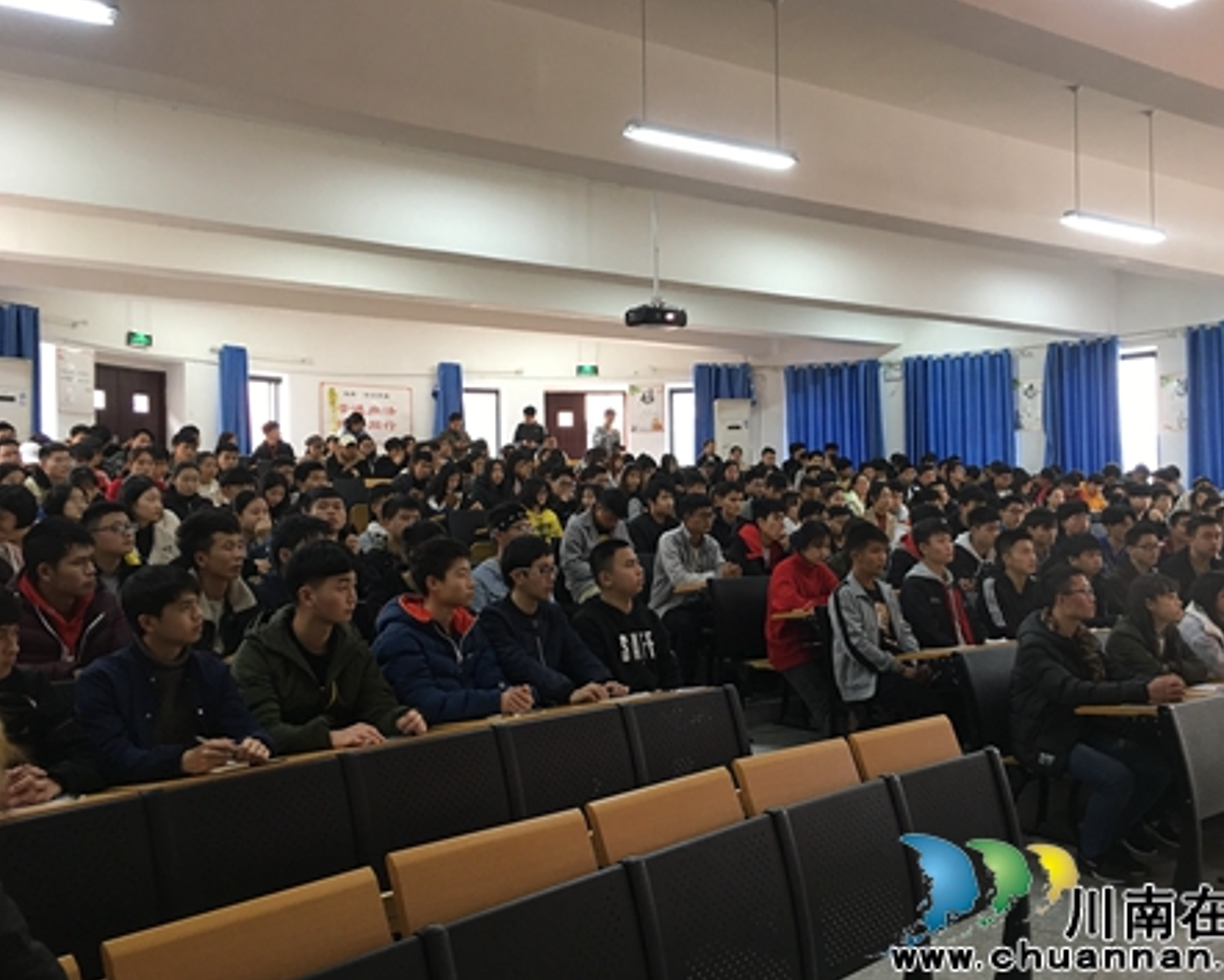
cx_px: 690
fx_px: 1160
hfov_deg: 55.5
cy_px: 502
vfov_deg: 45.8
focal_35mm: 32
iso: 64
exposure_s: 1/17
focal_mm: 4.15
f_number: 2.2
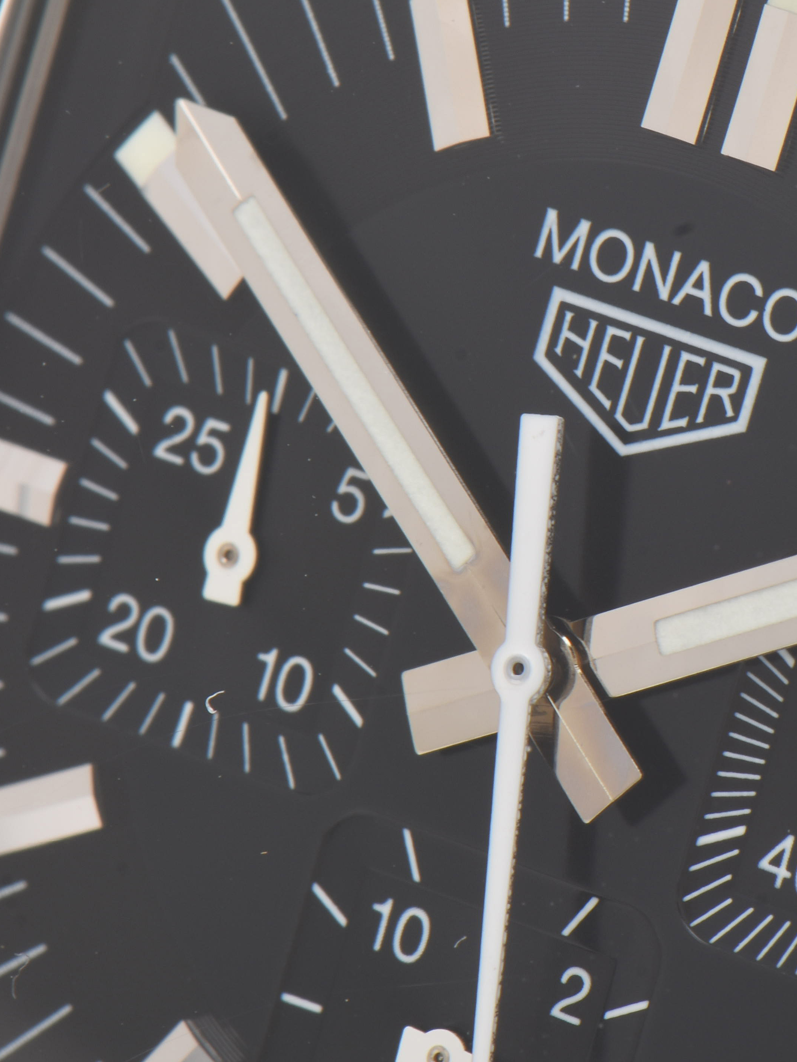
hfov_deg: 5.7
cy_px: 356
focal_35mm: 259
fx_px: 7951
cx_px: 761
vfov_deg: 7.6
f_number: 20
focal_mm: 85
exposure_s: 1/100
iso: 100
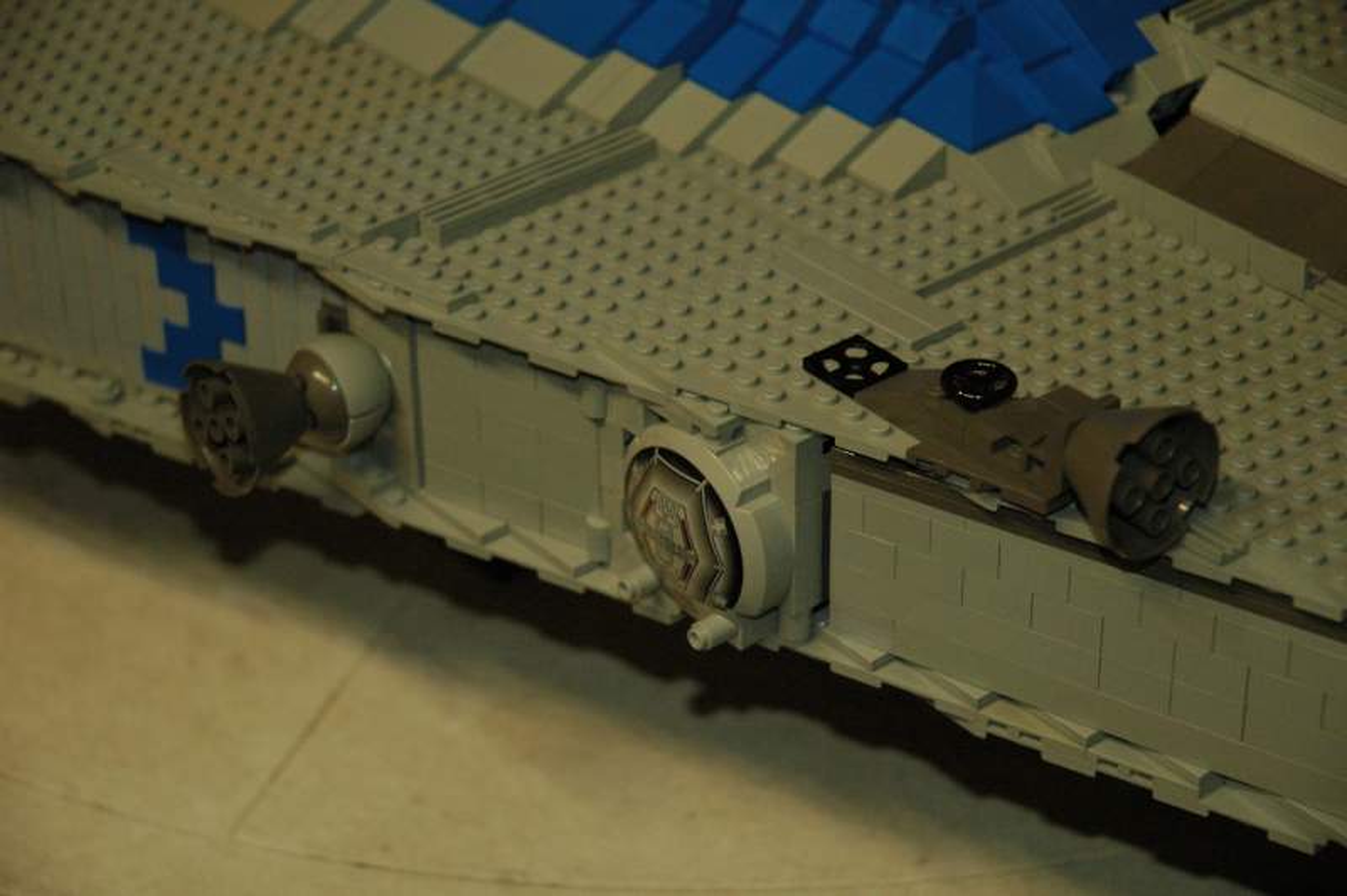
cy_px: 448
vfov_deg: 13.0
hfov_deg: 19.5
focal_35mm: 105
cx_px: 674
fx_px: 3925
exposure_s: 1/50
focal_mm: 70
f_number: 4.5
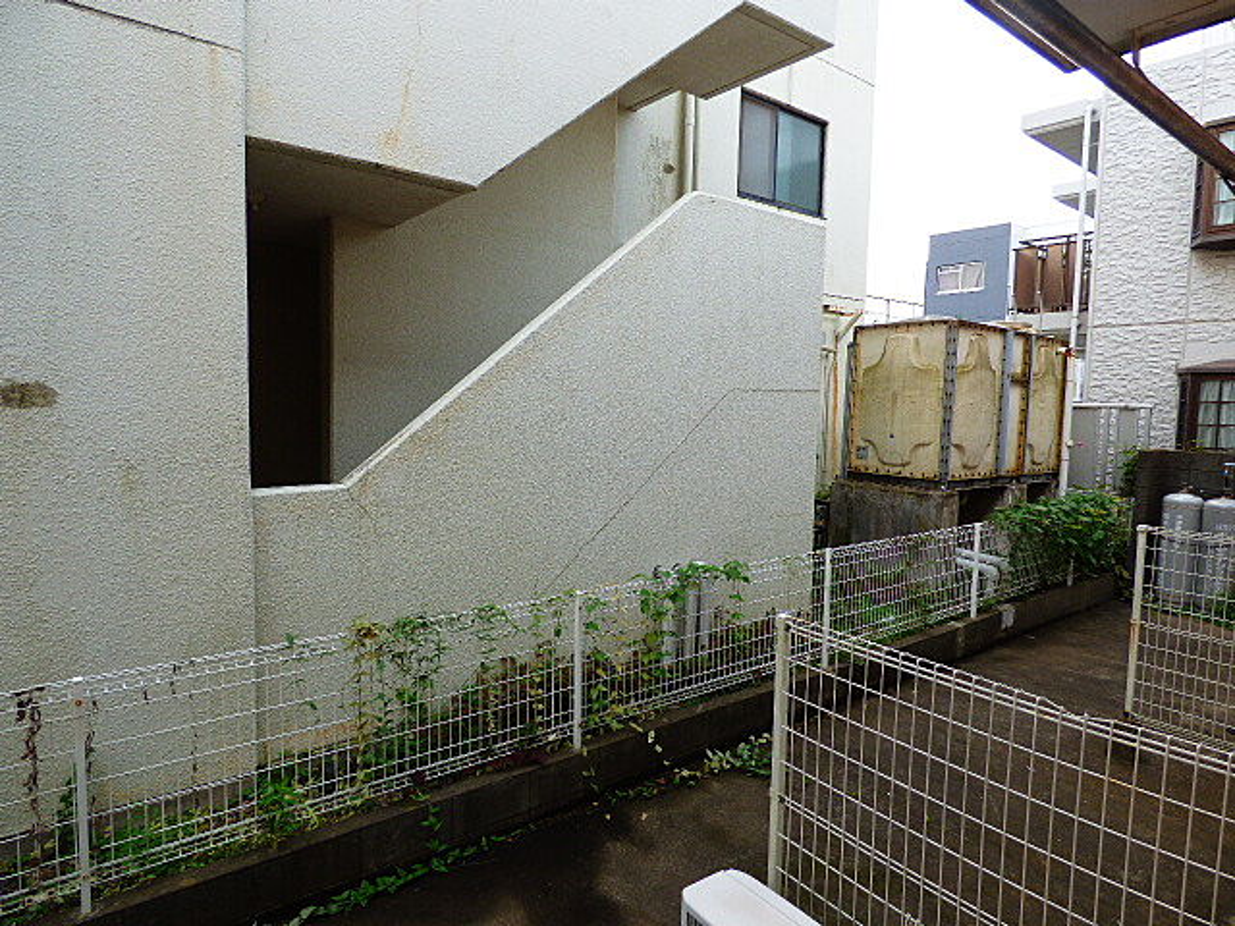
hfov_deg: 81.7
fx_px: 714
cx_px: 618
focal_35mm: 20
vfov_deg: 66.0
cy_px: 463
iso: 100
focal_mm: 3.58
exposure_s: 1/500
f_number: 2.8
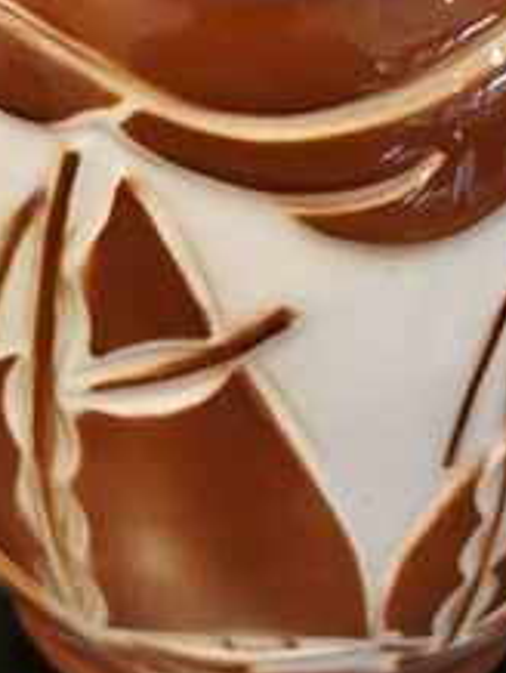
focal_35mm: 95
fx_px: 1848
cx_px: 305
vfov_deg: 20.0
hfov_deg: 15.6
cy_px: -6
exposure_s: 1/50
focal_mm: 5.58
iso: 200
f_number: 1.8
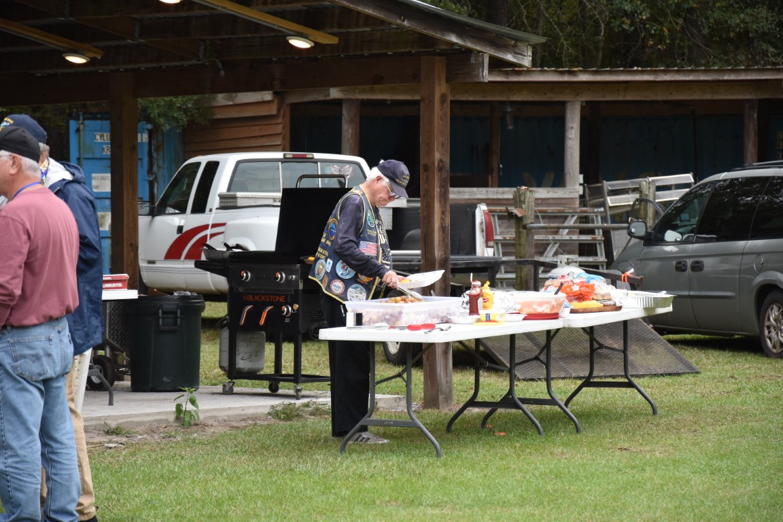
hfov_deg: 13.0
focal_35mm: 158
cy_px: 261
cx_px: 392
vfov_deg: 8.7
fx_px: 3425
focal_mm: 105
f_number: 5.6
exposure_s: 1/500
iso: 400
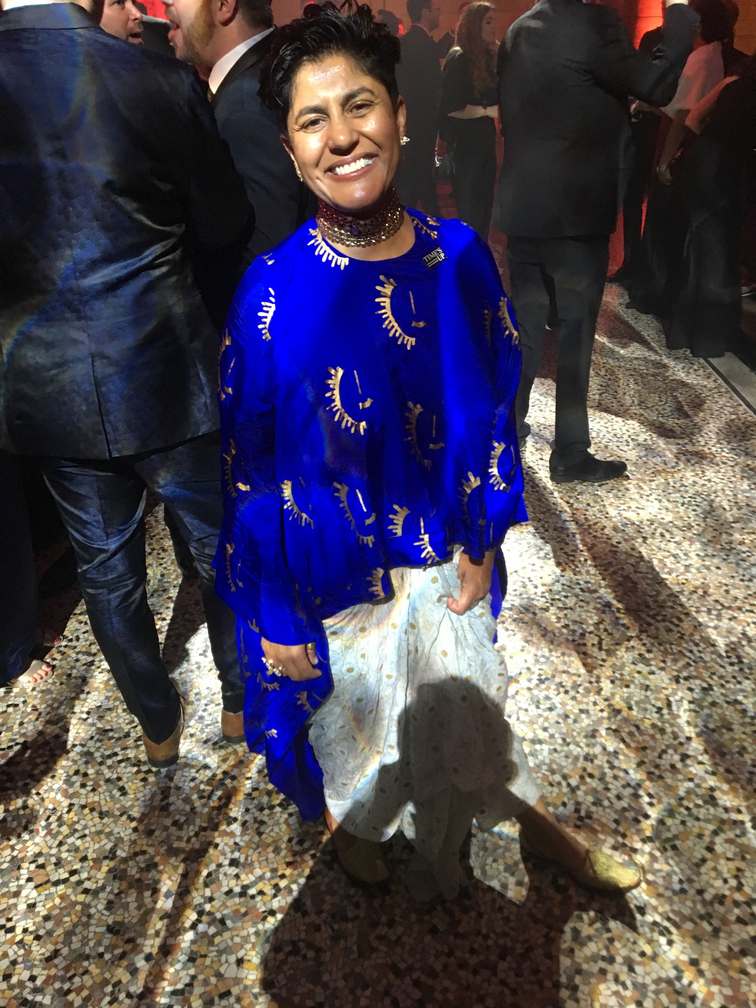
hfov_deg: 48.2
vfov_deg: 61.7
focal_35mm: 29
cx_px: 378
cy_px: 504
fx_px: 844
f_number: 2.2
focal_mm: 4.15
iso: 200
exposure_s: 1/33
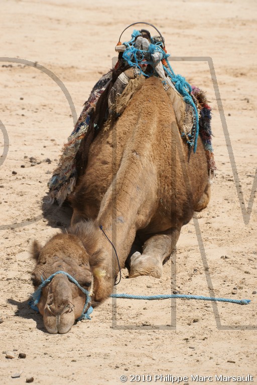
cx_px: 128
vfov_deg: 11.4
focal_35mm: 180
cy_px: 192
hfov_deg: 7.6
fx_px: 1927
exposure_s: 1/250
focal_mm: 180
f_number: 10
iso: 100
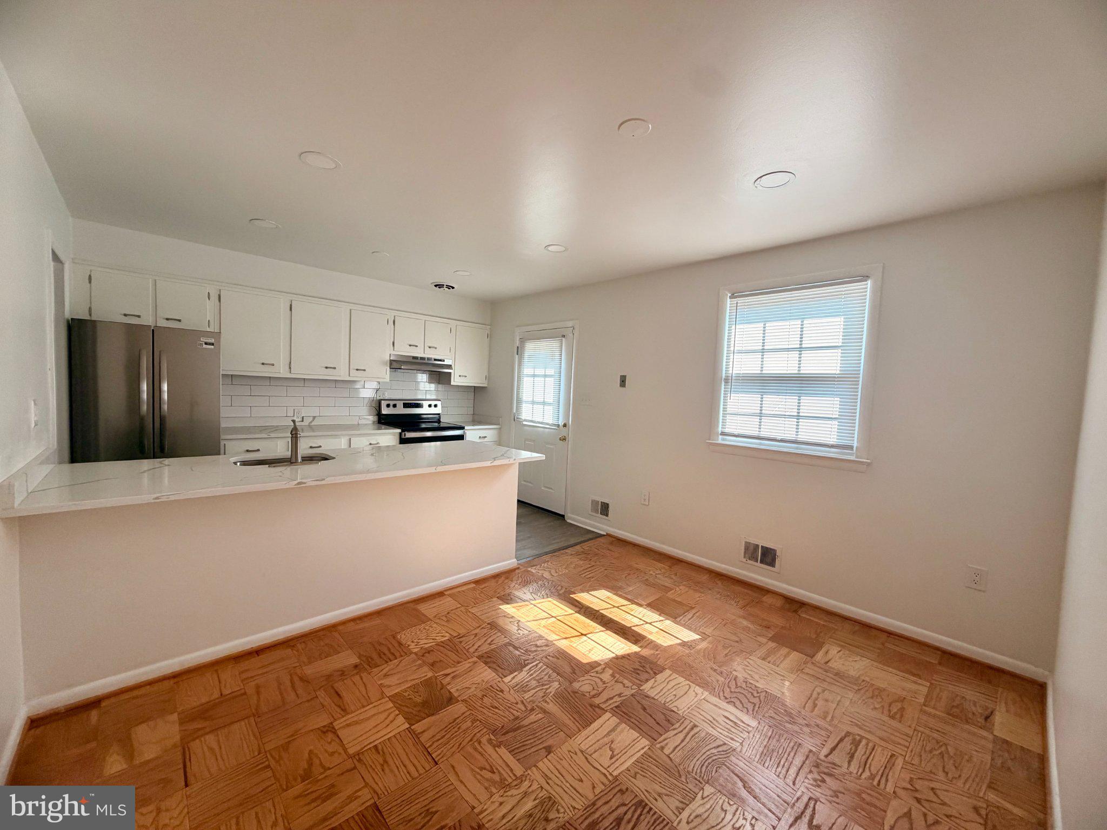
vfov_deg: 85.7
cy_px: 415
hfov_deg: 102.1
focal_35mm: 14
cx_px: 554
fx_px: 448
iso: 125
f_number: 2.2
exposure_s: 1/121
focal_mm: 2.22
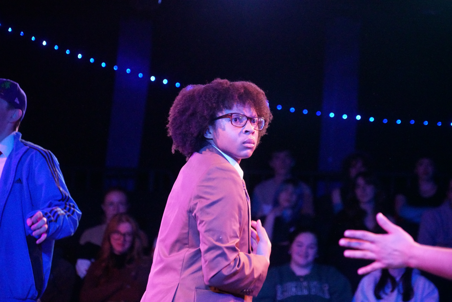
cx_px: 226
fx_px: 1971
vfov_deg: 8.7
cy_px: 151
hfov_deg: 13.1
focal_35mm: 157
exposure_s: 1/320
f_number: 6.3
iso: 25600
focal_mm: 157
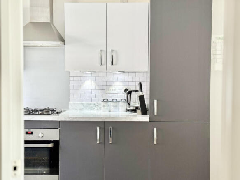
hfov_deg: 39.7
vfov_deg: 30.3
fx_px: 333
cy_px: 90
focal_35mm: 48
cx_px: 120
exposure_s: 1/64
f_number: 1.78
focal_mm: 6.76
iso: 100
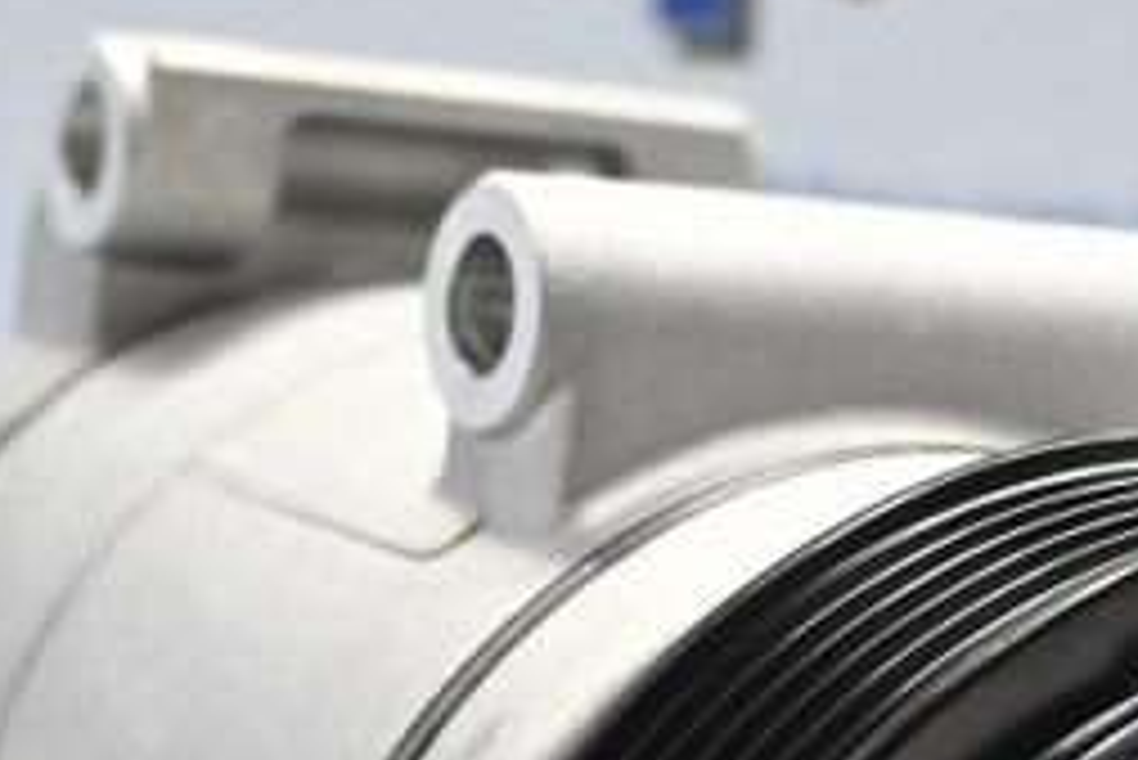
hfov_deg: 17.2
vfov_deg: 11.2
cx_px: 837
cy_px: 1028
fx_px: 3750
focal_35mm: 119
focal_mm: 25
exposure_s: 1/125
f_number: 4.2
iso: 2500
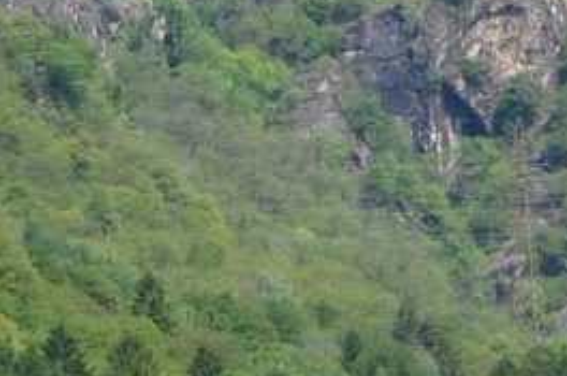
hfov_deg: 3.4
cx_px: -1291
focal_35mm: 591
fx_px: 9291
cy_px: 1015
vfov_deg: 2.3
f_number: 8
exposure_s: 1/250
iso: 140
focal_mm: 52
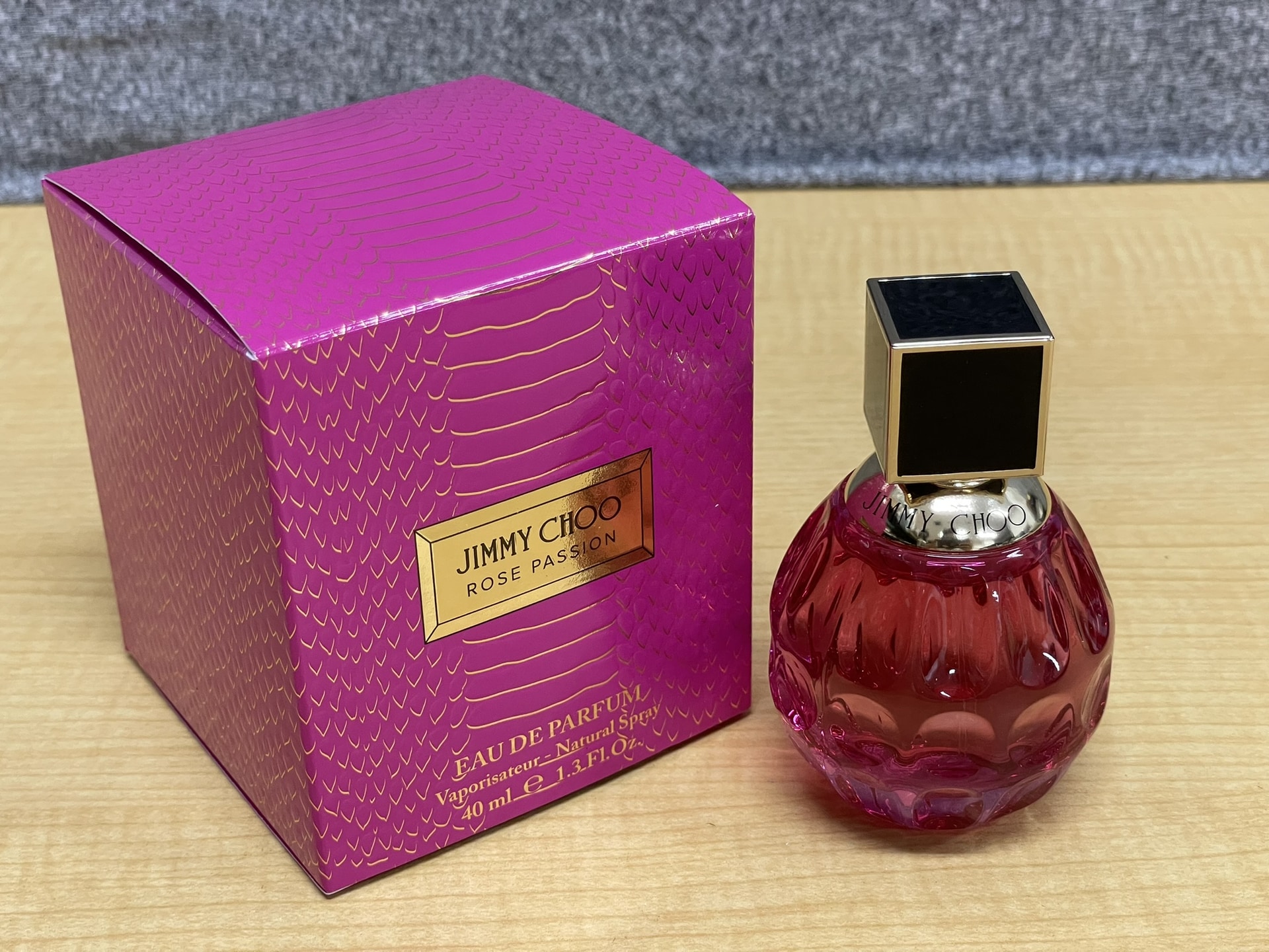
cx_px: 634
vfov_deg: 28.0
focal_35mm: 52
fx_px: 1906
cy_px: 476
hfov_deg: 36.8
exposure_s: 1/93
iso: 200
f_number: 2
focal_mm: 6
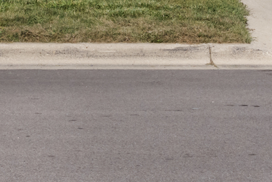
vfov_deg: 10.6
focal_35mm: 122
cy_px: -139
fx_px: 922
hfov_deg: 16.1
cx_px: -52
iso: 400
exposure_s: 1/1000
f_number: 9
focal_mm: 32
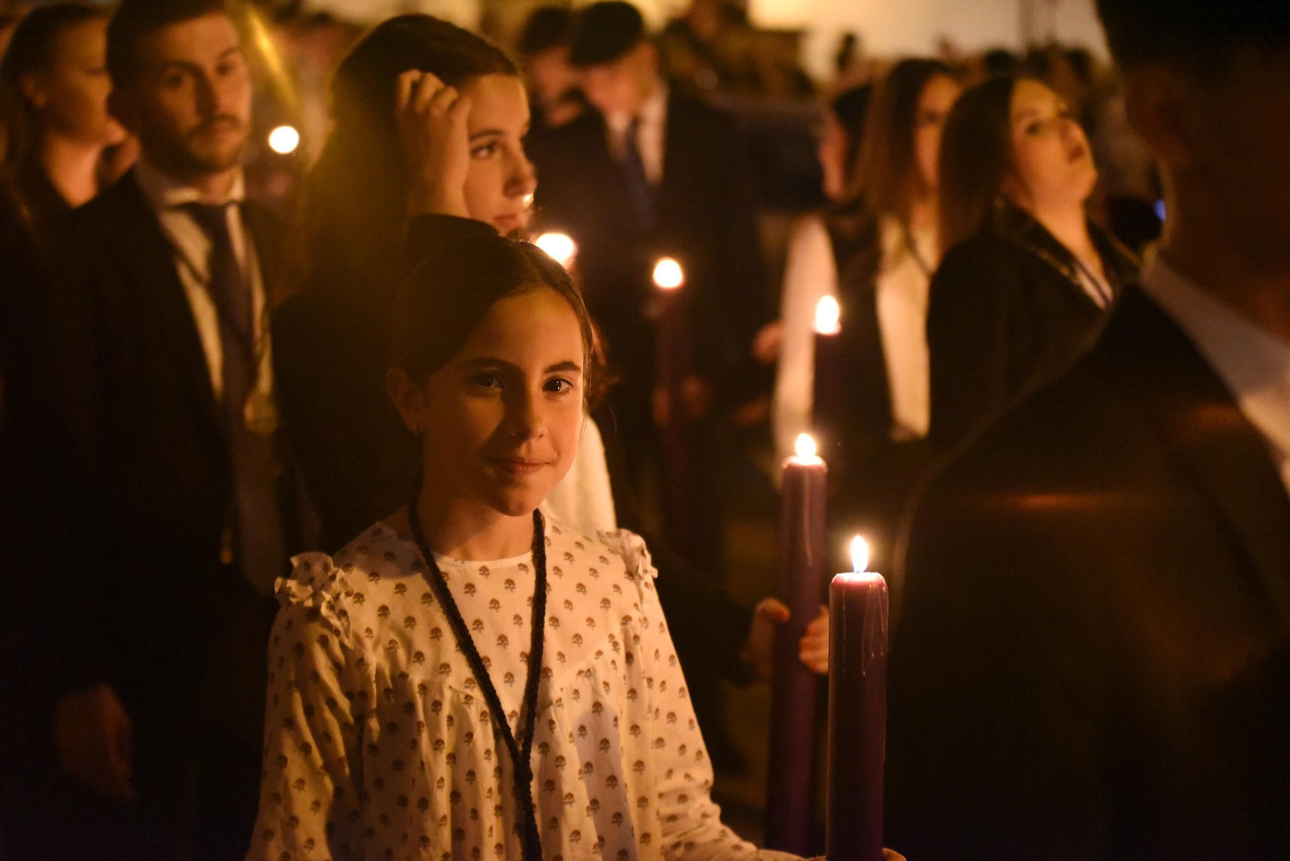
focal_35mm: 70
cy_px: 430
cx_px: 645
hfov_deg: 28.8
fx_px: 2509
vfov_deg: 19.5
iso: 12800
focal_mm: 70
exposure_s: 1/125
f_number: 2.8
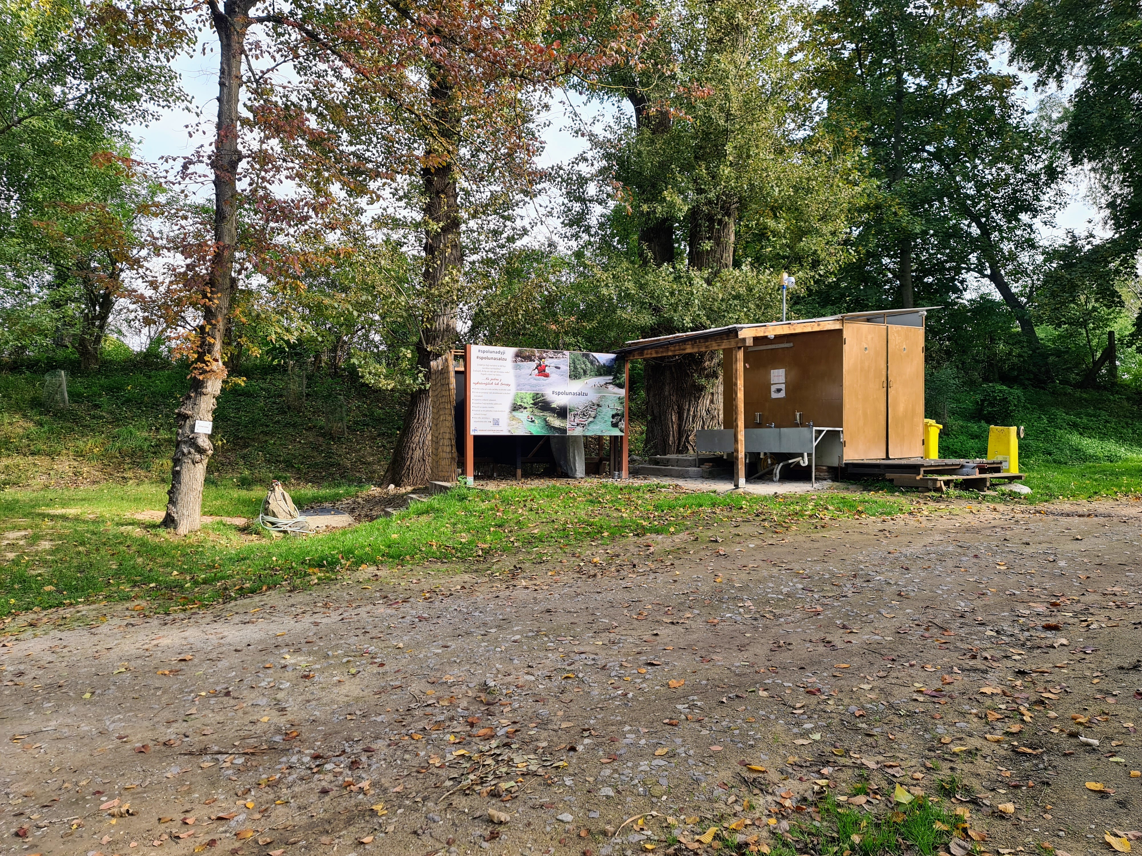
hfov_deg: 69.4
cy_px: 428
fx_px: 825
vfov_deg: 54.9
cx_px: 571
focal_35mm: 25
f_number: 1.8
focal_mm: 7
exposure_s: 1/178
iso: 50
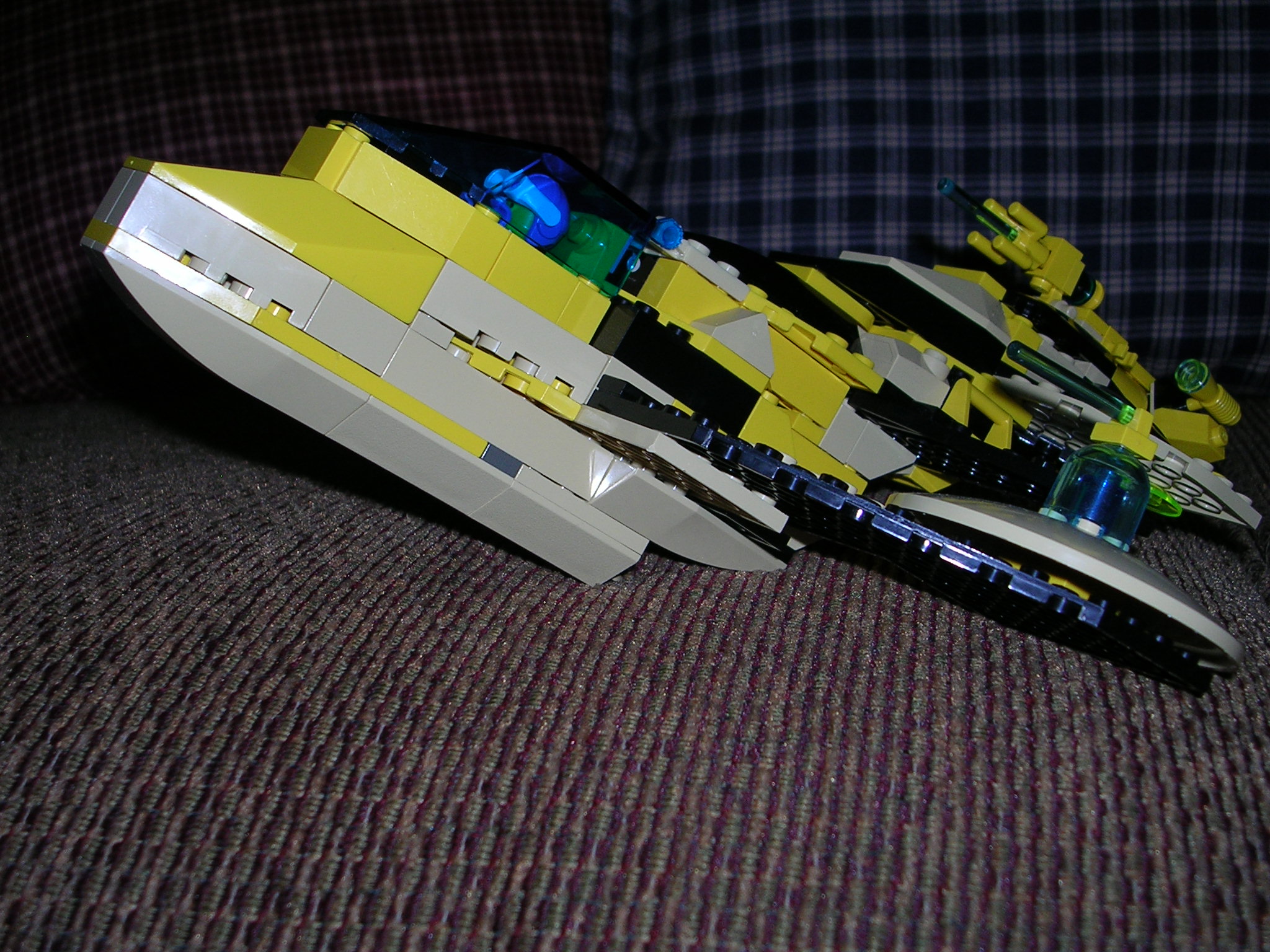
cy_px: 476
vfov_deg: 31.5
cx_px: 635
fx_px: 1688
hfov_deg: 41.2
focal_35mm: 46
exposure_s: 1/60.1
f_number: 3
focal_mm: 7.1
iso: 50
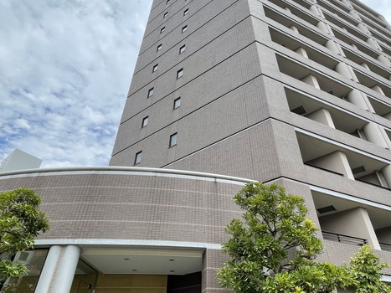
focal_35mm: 24
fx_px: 271
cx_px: 215
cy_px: 163
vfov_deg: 56.7
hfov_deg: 71.4
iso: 32
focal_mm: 1.55
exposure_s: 1/452
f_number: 2.4
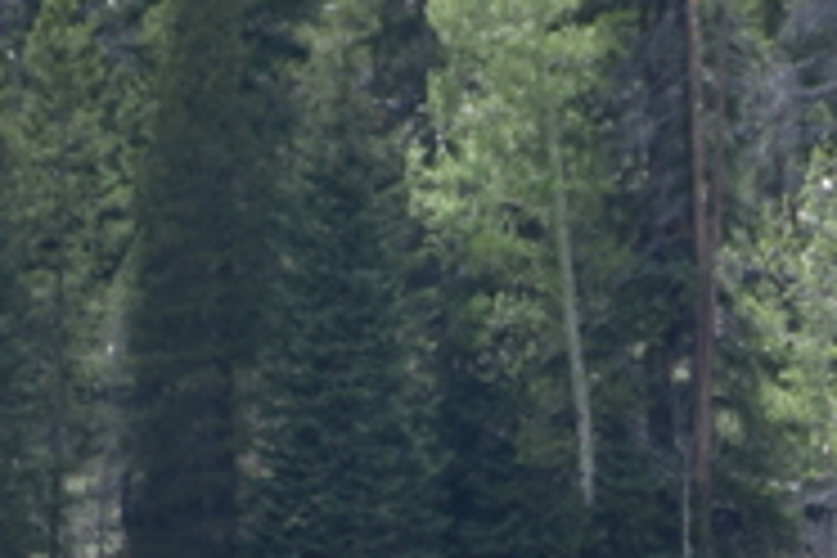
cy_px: 1026
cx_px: 806
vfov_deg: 0.7
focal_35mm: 2068
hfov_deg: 1.0
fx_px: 48077
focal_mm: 300
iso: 200
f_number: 5.6
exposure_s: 1/640
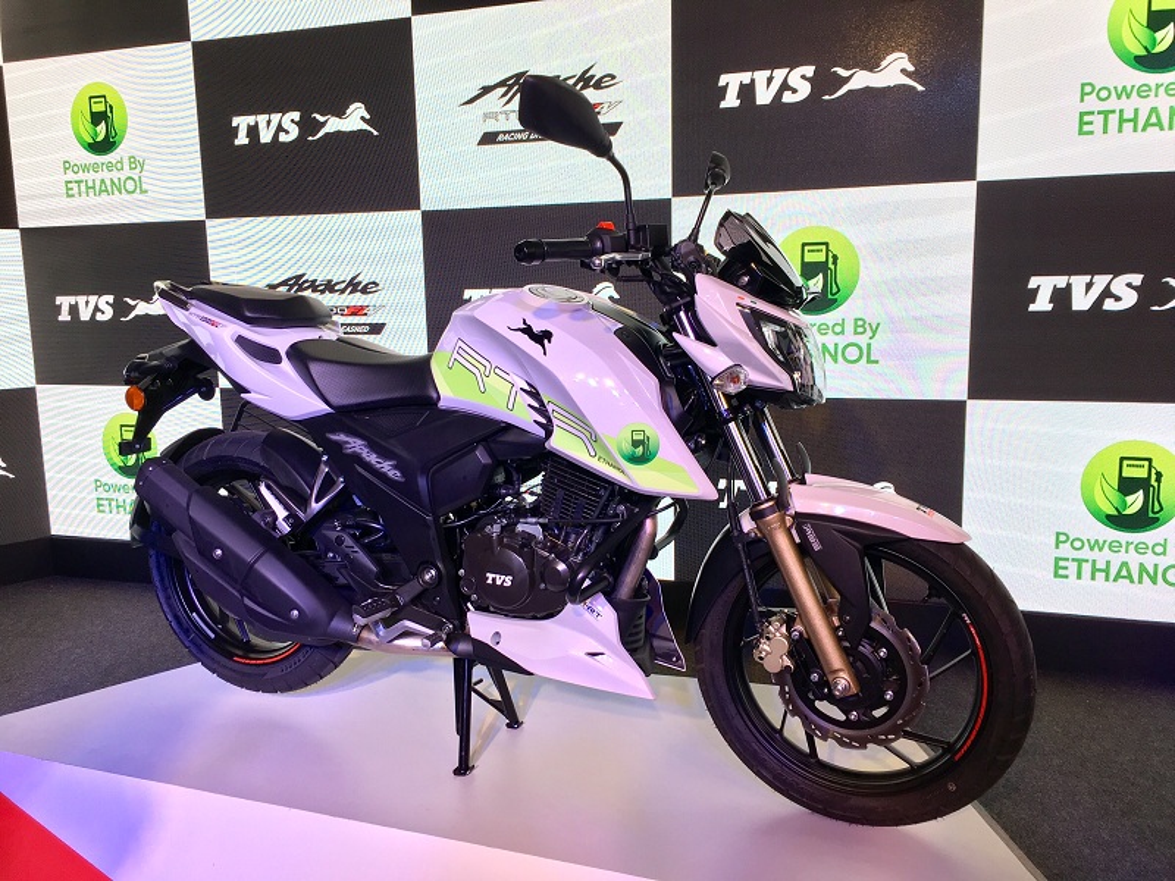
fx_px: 984
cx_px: 588
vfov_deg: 48.2
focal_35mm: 29
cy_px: 440
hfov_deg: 61.7
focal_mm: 4.15
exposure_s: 1/100
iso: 32
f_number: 2.2
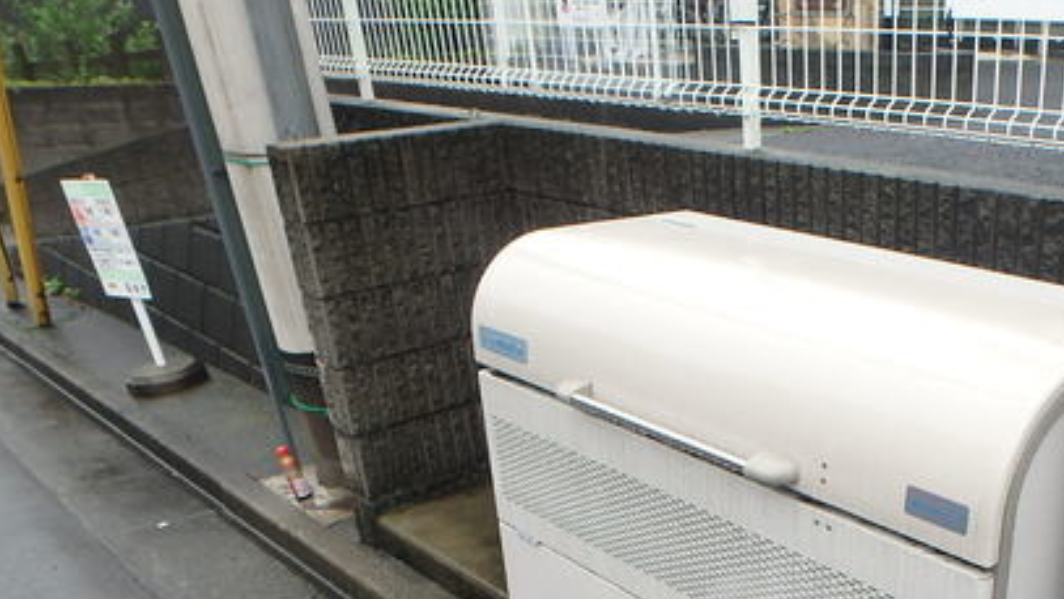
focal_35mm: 36
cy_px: 536
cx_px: 831
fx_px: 1016
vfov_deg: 31.4
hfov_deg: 52.2
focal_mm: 3.7
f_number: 3.5
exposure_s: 1/80
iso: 125
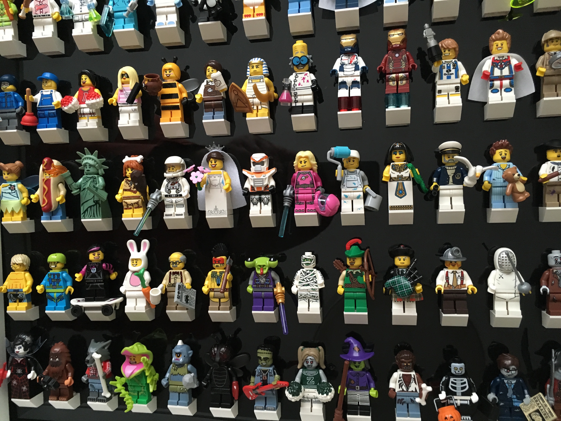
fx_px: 470
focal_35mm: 29
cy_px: 210
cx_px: 280
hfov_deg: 61.7
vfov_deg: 48.2
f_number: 2.2
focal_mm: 4.15
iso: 200
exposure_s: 1/20
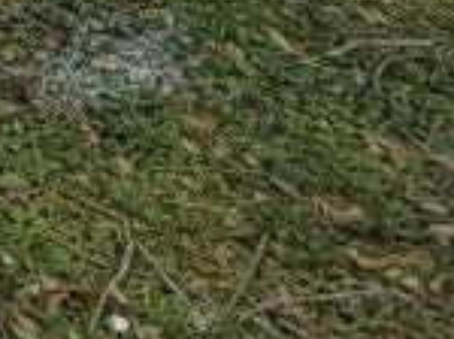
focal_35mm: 89
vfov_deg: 9.9
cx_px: -950
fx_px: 1165
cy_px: -796
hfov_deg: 11.1
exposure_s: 1/435
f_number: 2.2
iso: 50
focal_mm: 2.2
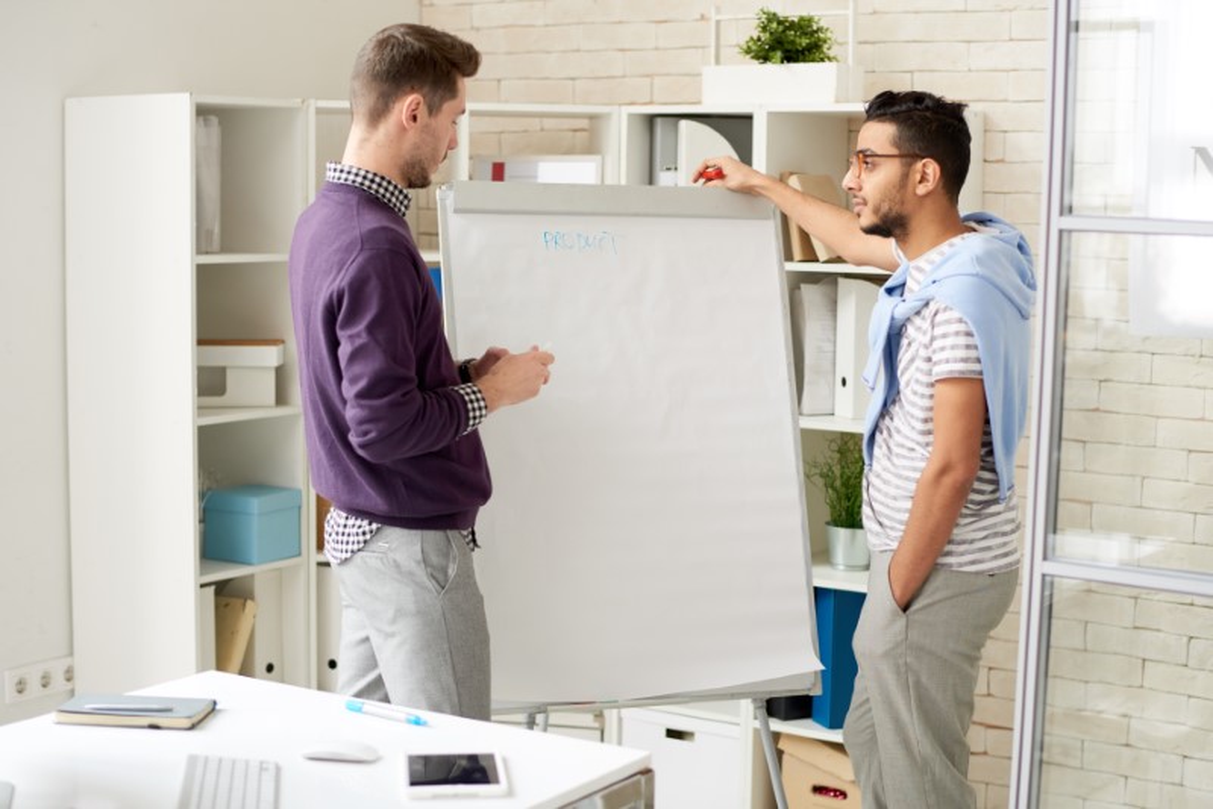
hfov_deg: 34.5
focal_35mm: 58
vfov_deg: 23.4
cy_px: 404
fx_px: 1955
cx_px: 606
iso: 500
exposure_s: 1/160
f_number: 2.5
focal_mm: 58
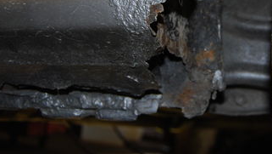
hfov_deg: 30.2
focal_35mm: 69
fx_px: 498
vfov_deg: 17.2
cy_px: 10
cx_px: 197
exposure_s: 1/60
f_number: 3.8
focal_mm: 22
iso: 200
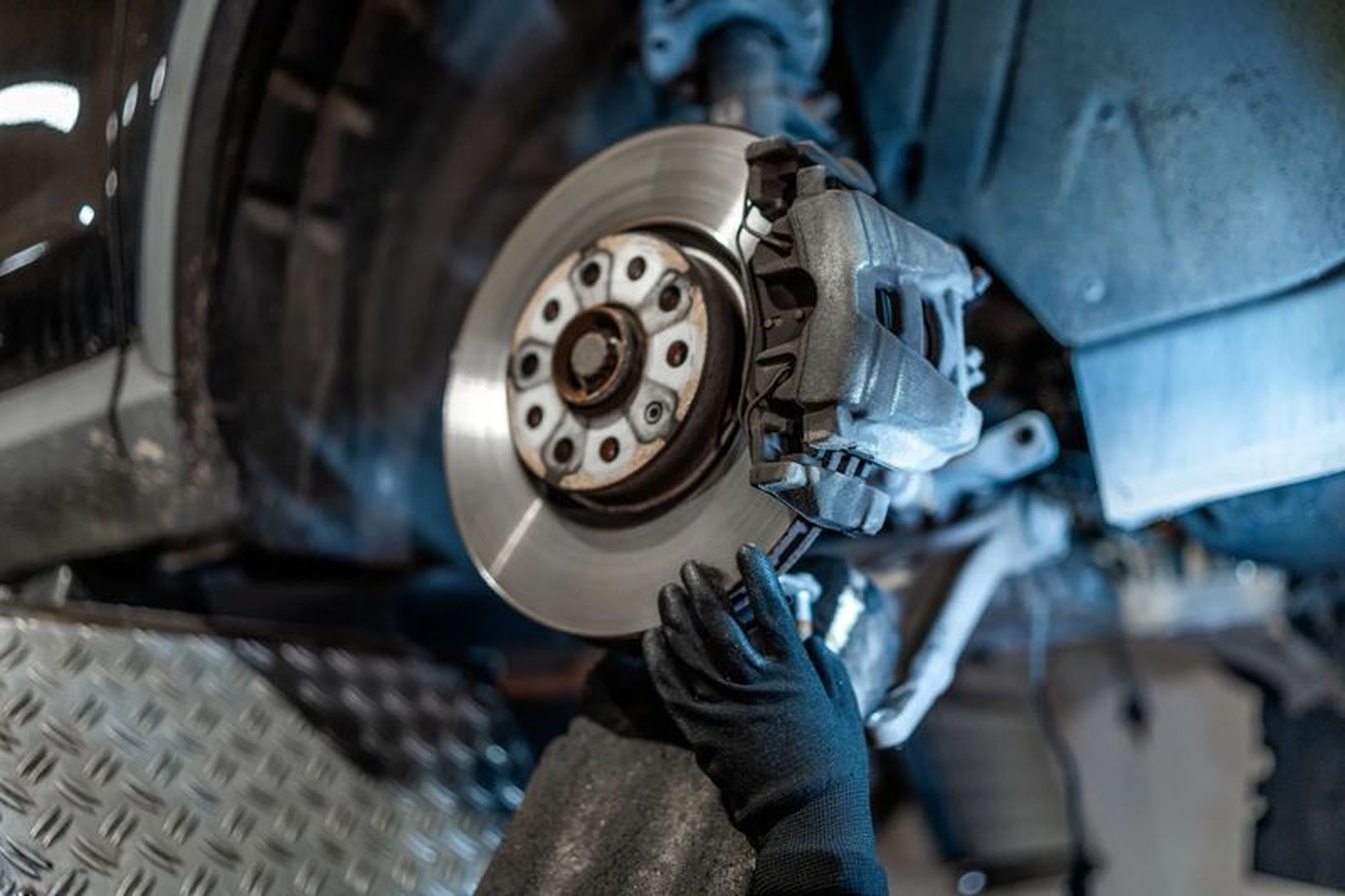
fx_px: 1307
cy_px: 448
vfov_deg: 37.8
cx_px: 672
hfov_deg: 54.4
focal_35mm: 35
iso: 500
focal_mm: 35
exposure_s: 1/400
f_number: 1.4
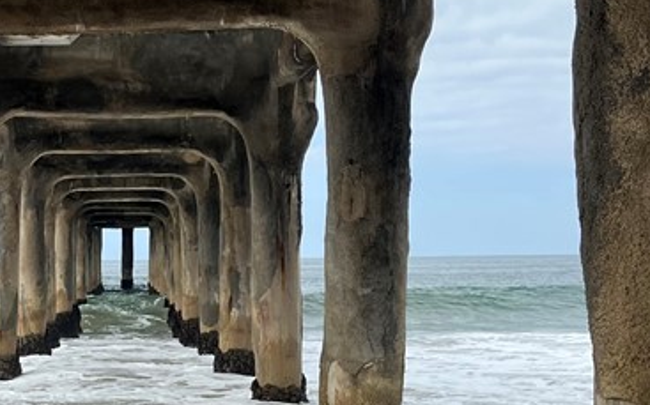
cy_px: 302
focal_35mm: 77
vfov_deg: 16.8
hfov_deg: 26.2
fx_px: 1363
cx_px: 112
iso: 50
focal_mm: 5.1
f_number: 1.6
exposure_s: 1/2410
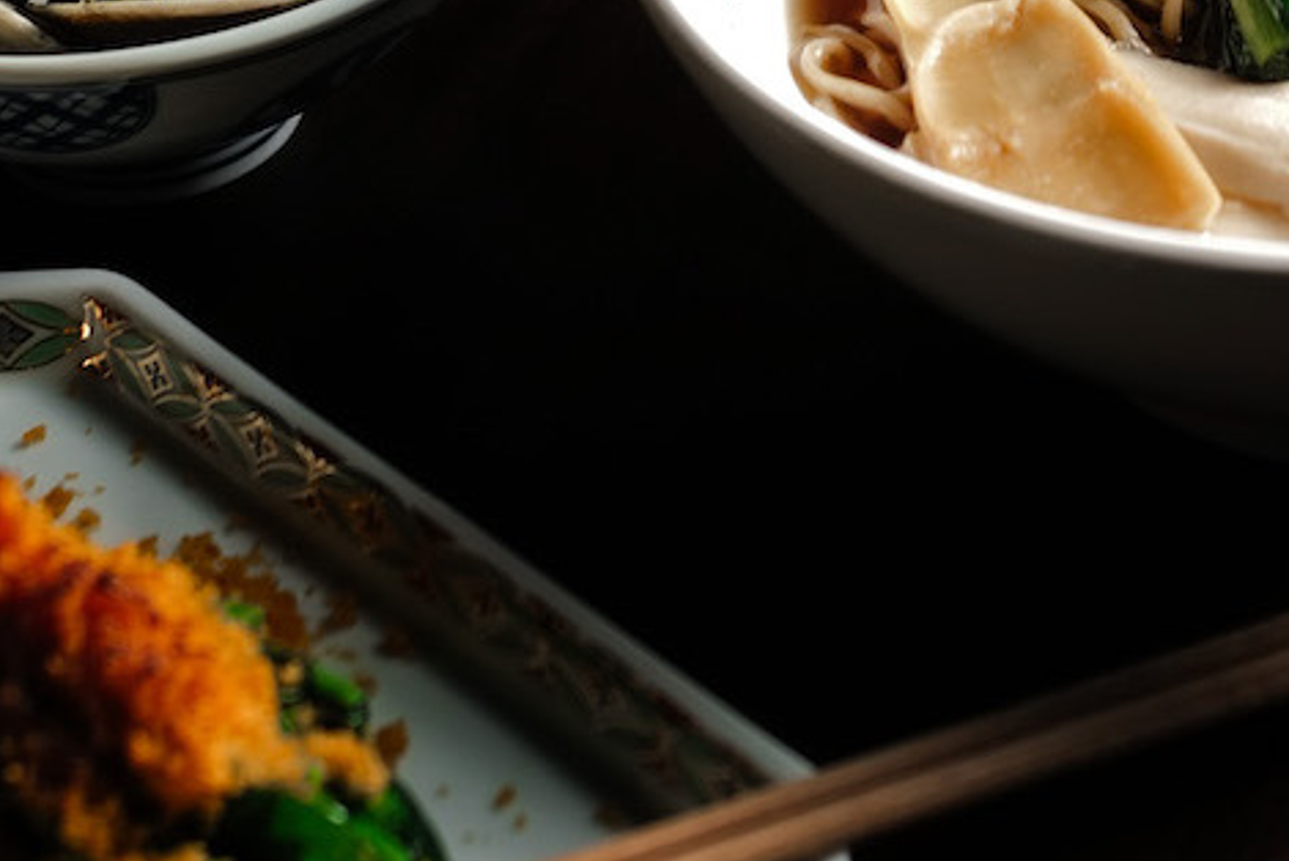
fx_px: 2006
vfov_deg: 23.3
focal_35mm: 56
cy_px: 15
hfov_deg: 35.1
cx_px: 913
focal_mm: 28
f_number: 2.2
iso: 50
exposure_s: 1/250
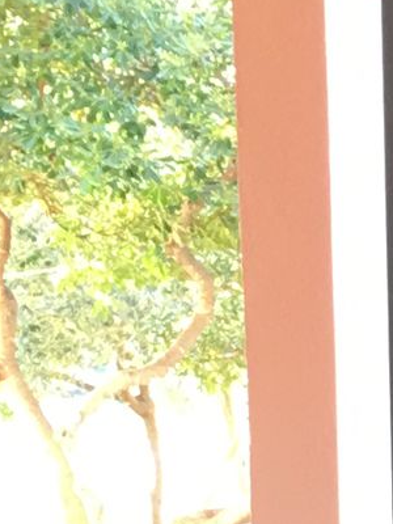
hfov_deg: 6.9
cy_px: 1044
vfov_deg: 9.2
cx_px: 922
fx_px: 3073
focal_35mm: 203
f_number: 2.2
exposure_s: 1/17
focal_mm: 4.15
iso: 32
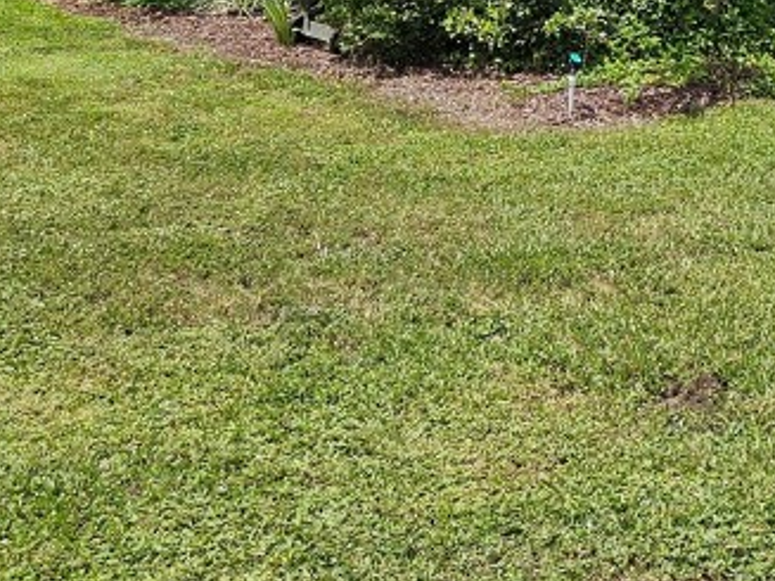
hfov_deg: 25.7
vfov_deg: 19.2
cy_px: -121
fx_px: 1611
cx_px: 766
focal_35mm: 72
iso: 25
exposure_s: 1/2359
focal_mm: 5.4
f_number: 1.8
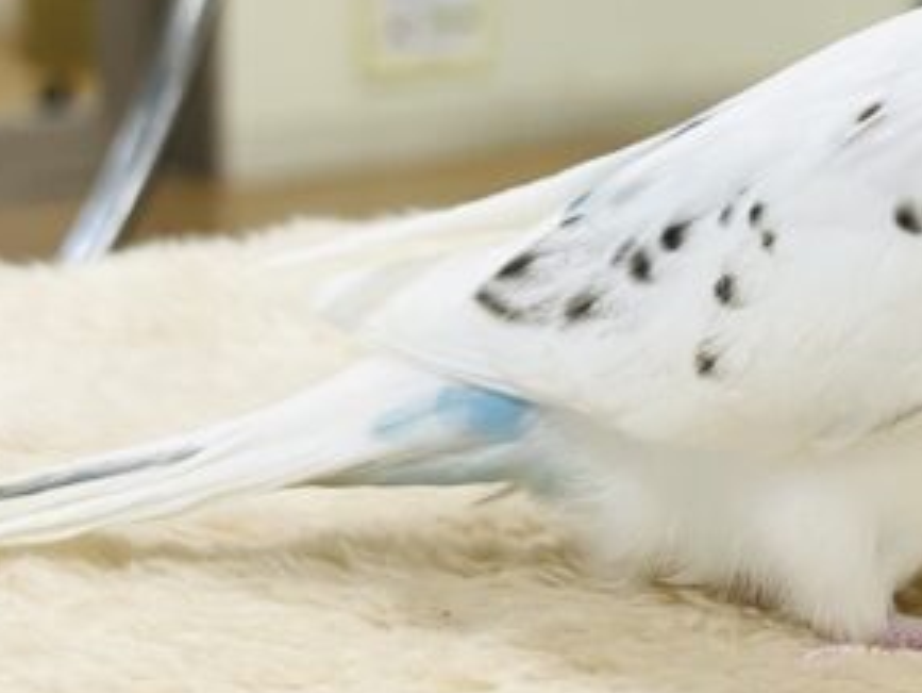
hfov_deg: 17.0
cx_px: 743
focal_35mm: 115
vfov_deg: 12.8
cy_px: 144
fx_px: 3064
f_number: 2
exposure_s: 1/99
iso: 64
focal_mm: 6
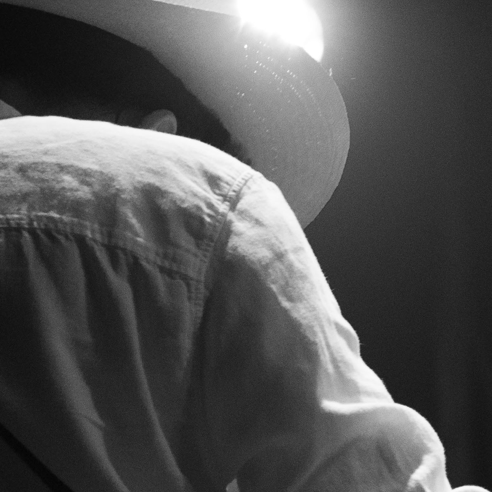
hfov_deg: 5.4
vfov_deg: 5.4
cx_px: 425
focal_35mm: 323
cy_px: 347
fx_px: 5194
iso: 400
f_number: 2.8
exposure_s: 1/100
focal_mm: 50
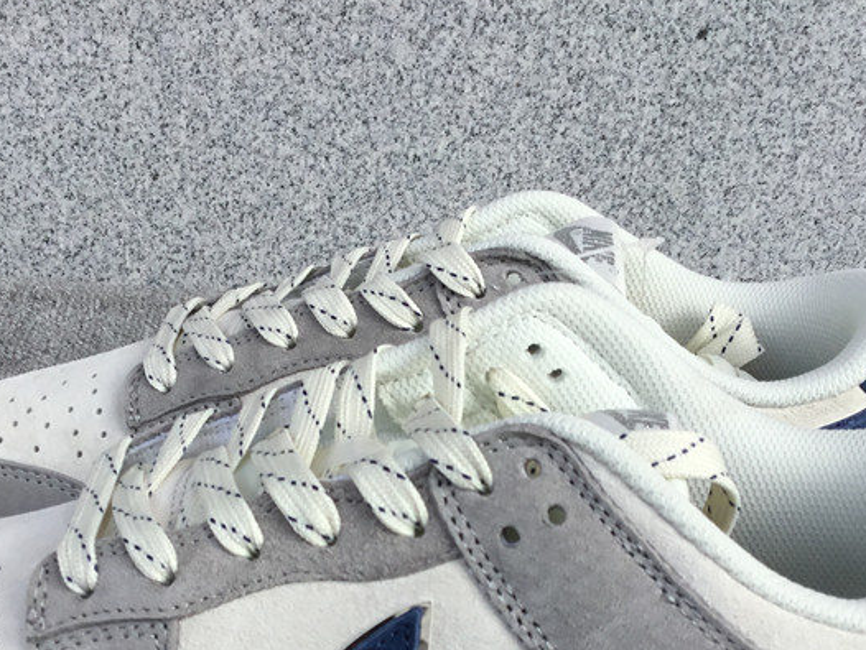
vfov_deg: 26.8
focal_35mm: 53
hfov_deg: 36.2
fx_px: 1327
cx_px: 417
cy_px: 550
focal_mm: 3.3
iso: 25
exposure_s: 1/631
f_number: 2.4
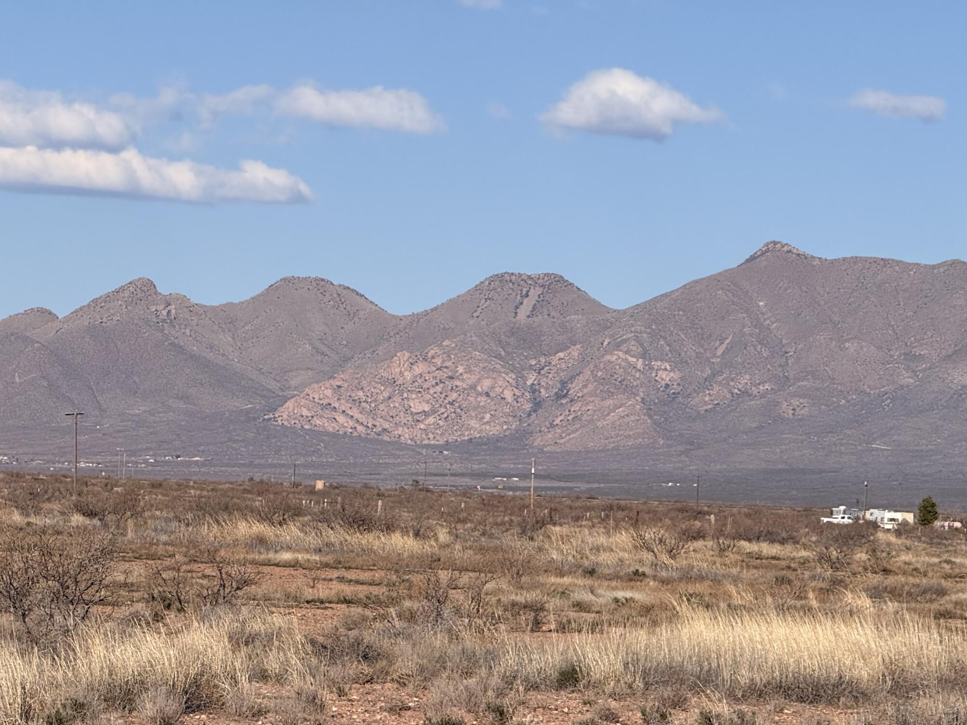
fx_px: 5000
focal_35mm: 179
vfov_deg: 8.3
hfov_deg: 11.0
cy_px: 527
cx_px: 368
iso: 50
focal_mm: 15.66
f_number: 2.8
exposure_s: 1/2933
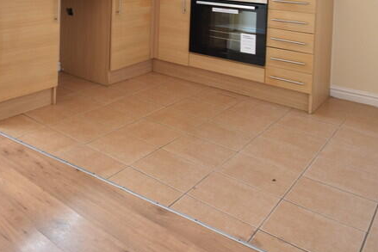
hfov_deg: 48.5
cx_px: 36
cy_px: -30
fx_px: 368
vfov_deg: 32.9
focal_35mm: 35
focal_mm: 10
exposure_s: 1/20
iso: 200
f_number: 5.6
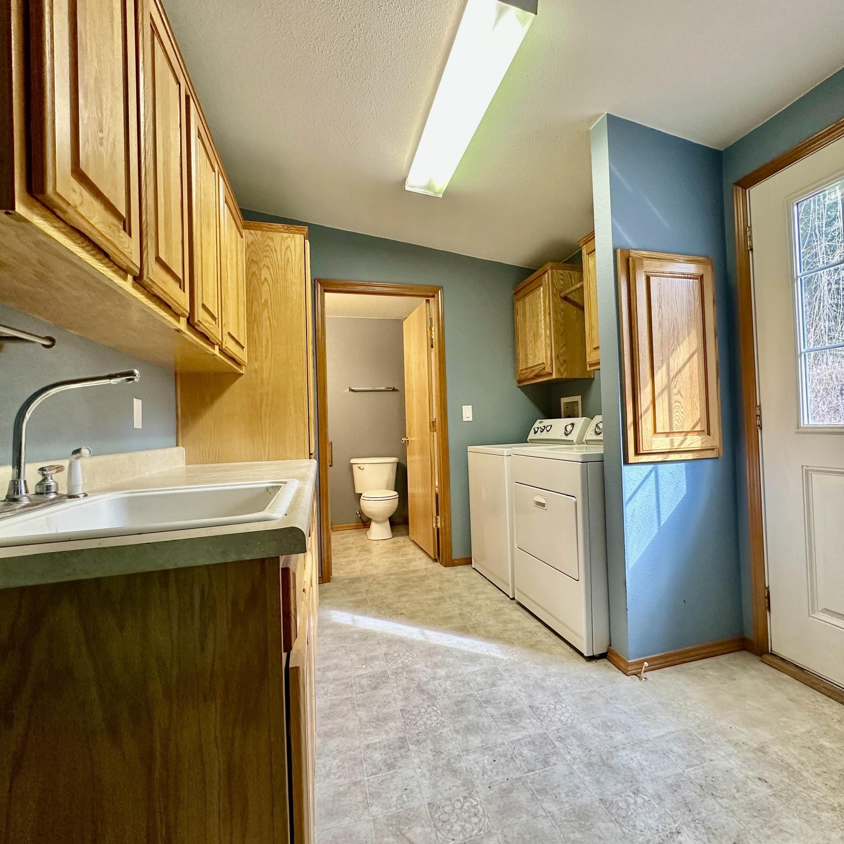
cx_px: 464
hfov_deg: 83.7
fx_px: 469
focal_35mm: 17
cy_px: 415
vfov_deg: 84.0
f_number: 2.2
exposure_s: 1/121
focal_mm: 2.22
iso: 250
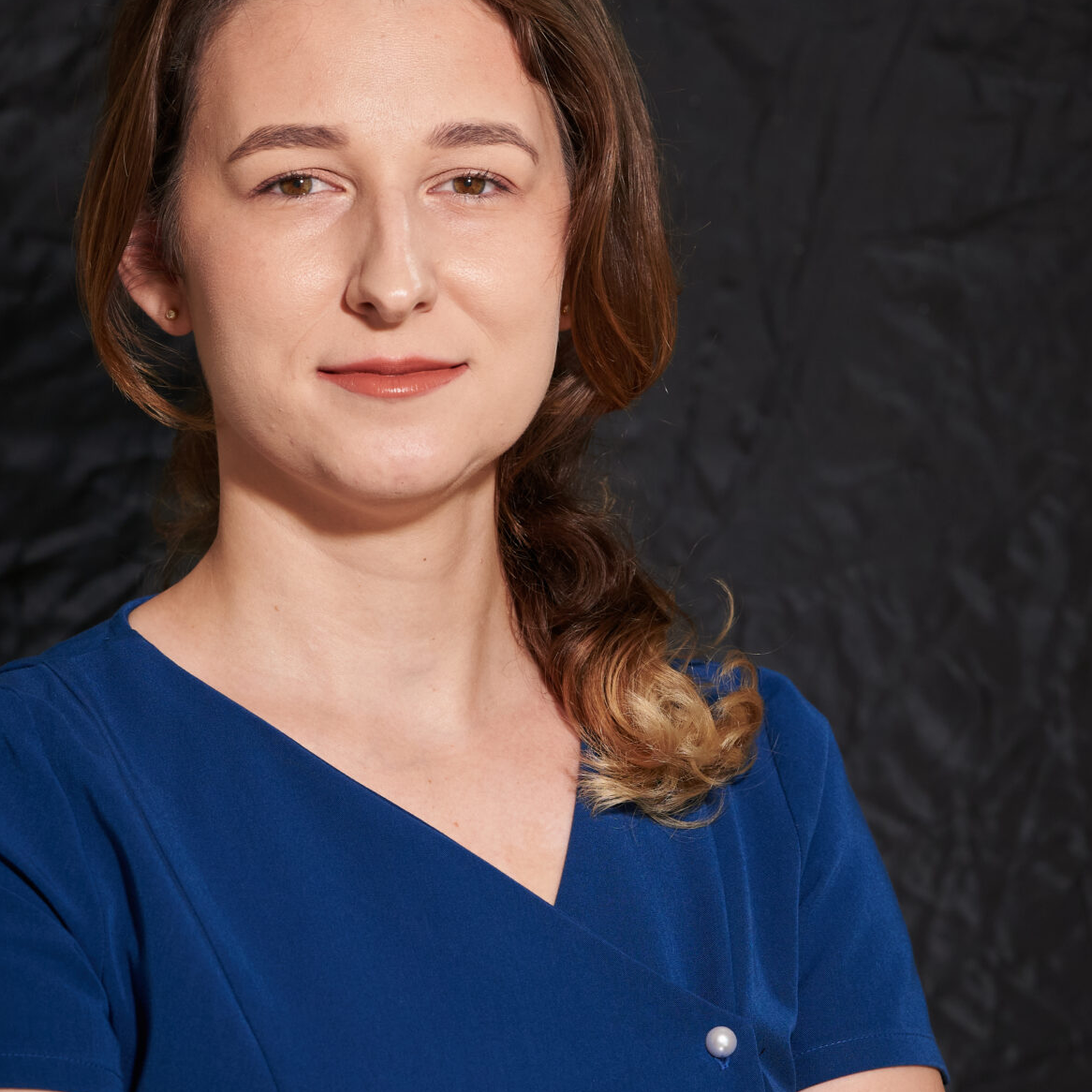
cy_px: 617
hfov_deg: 8.9
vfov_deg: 8.9
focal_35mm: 196
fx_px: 6995
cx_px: 425
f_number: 5.6
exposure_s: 1/125
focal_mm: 105
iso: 640
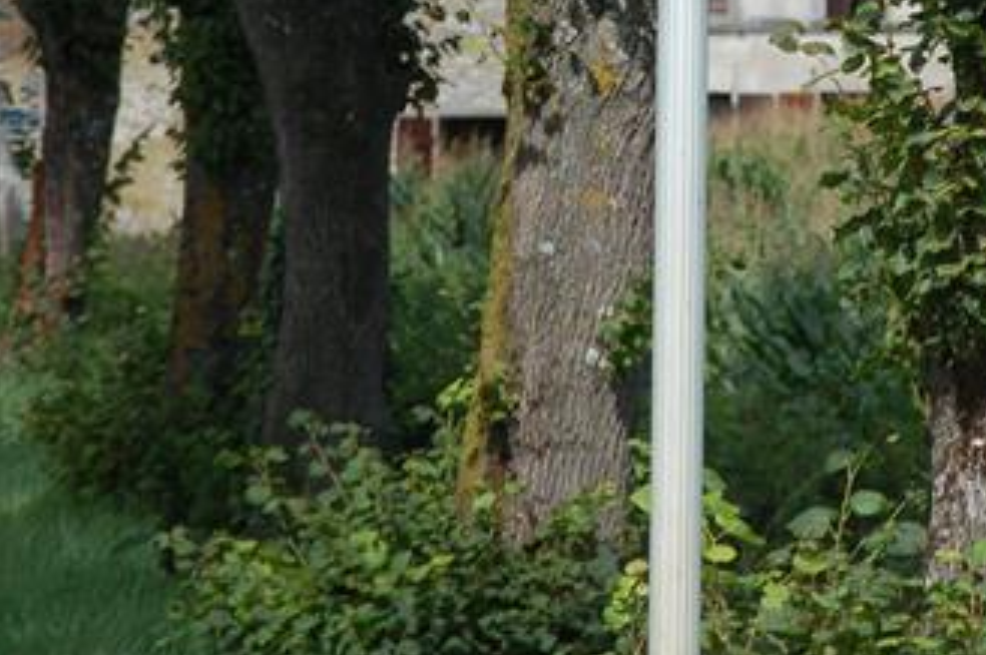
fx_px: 9470
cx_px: 768
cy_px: -36
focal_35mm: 346
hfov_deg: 6.0
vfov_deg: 4.0
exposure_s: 1/640
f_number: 6.3
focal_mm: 105
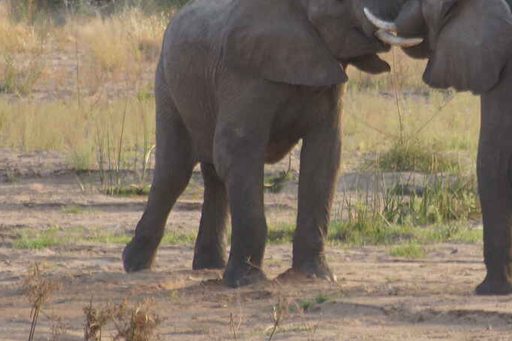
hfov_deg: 1.6
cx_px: 446
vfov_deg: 1.1
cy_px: 85
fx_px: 18118
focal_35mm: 1274
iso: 400
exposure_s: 1/500
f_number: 5.6
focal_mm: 300
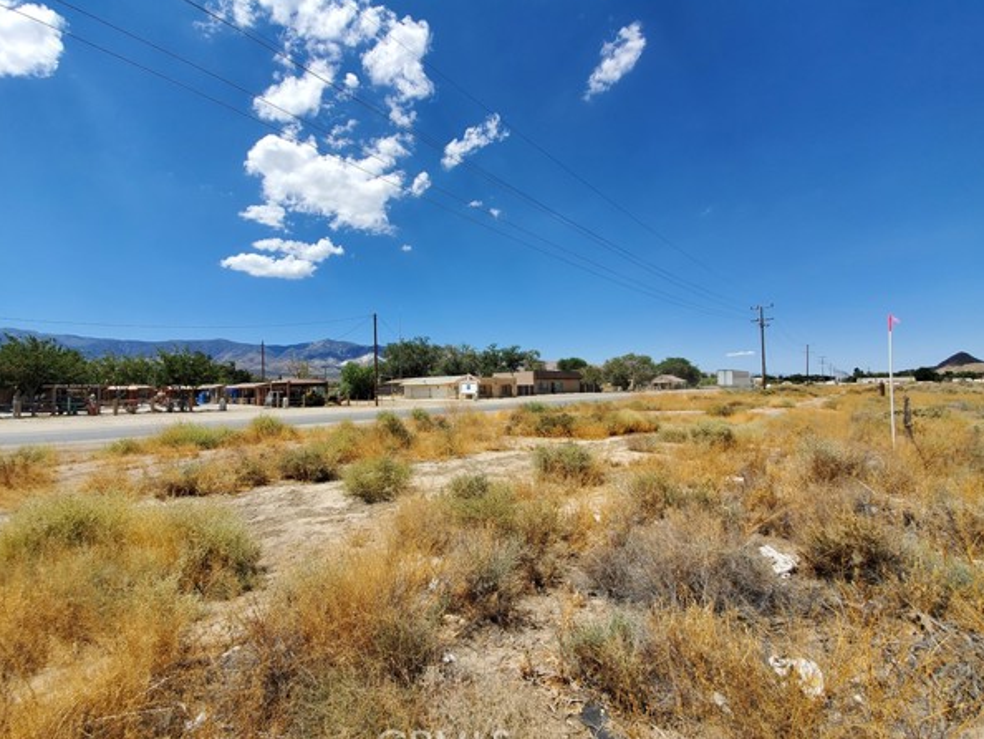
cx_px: 470
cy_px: 371
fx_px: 398
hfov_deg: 102.0
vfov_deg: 85.7
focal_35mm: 14
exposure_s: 1/1368
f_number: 2.2
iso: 50
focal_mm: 1.8
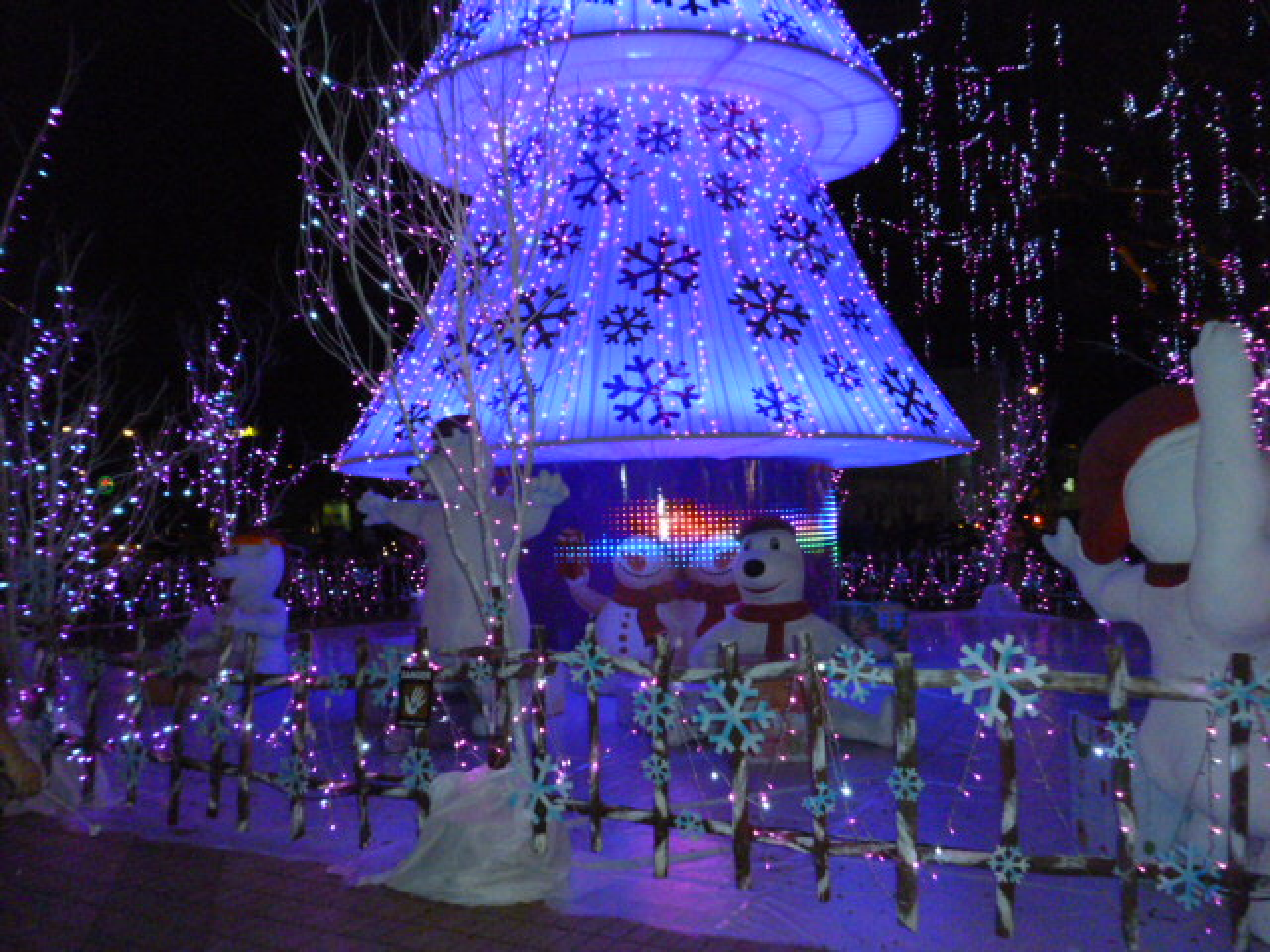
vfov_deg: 49.7
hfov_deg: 63.4
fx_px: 1027
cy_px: 476
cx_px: 635
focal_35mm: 28
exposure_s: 1/60
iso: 640
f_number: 3.1
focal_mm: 5
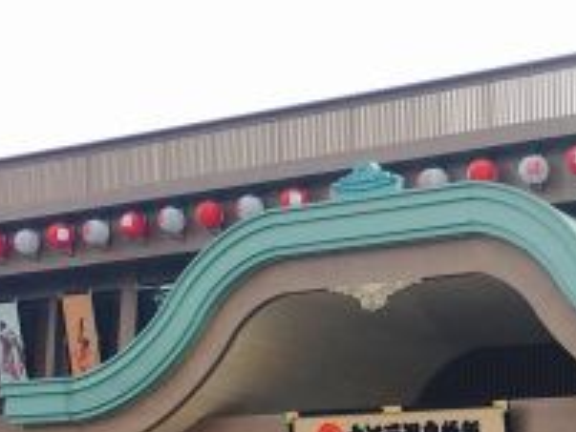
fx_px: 1682
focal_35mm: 101
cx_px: 499
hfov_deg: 19.2
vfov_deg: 14.3
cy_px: 473
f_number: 2.2
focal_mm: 4.15
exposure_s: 1/625
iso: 25
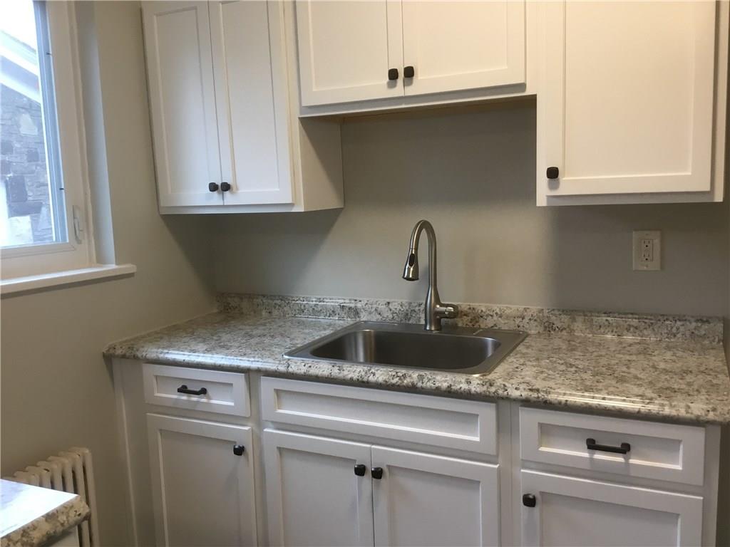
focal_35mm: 31
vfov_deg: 45.4
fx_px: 654
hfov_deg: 58.4
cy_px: 274
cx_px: 365
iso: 64
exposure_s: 1/30
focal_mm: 3.3
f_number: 2.4
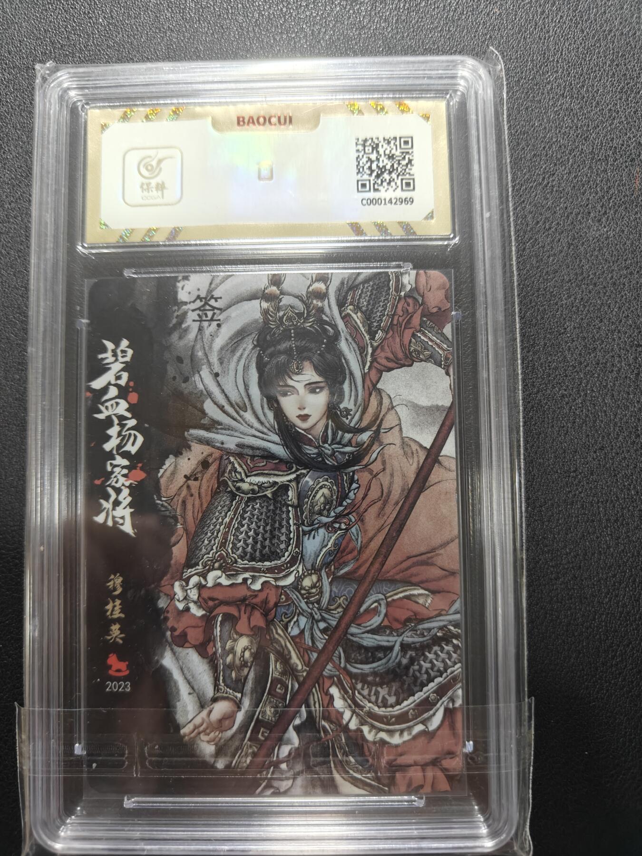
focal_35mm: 24
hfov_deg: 56.8
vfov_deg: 71.6
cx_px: 321
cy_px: 428
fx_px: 593
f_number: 1.8
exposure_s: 1/50
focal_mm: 5.59
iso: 160
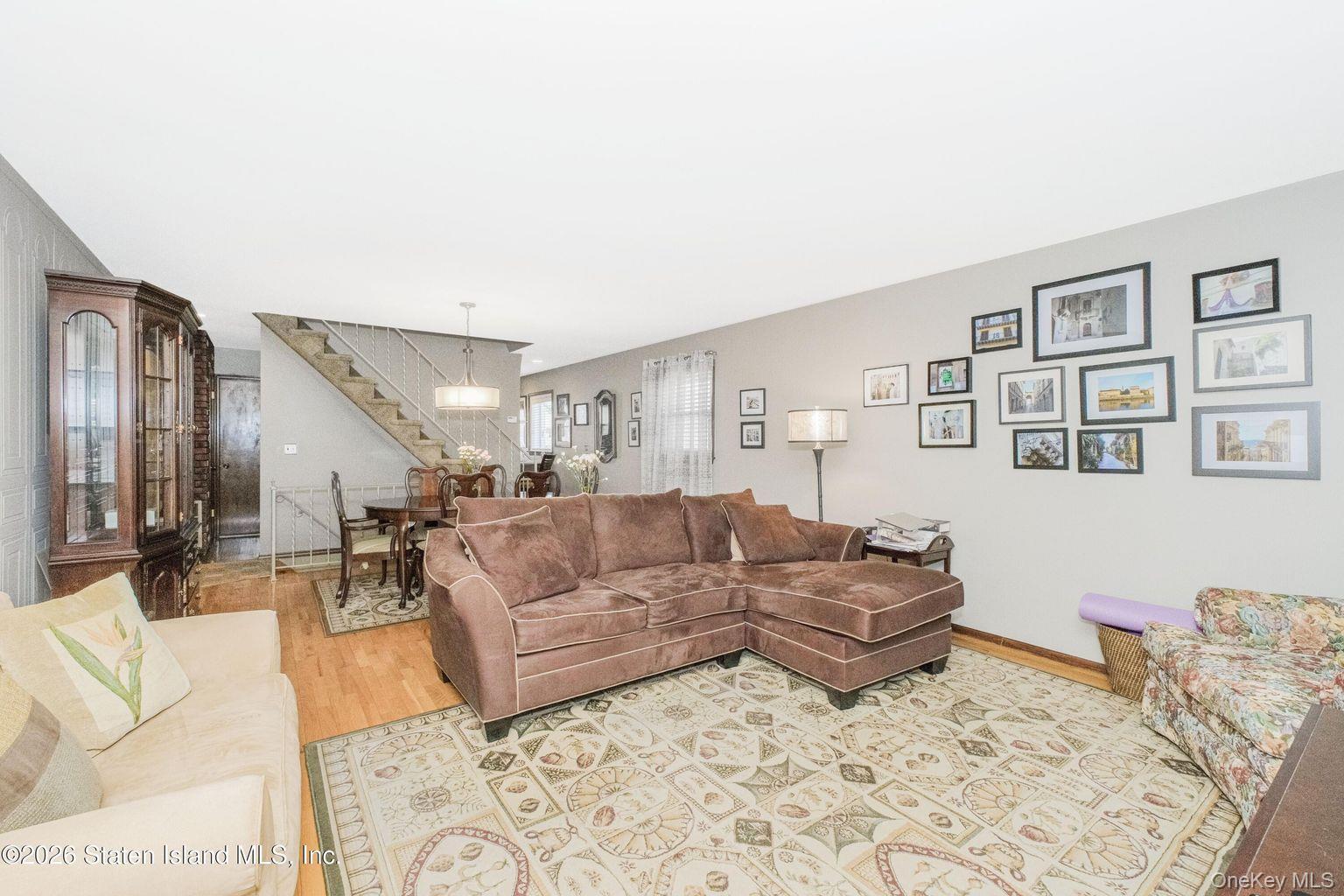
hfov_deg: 100.4
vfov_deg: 77.3
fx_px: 560
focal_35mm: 15
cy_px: 448
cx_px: 672
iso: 1600
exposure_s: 1/60
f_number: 9
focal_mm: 10
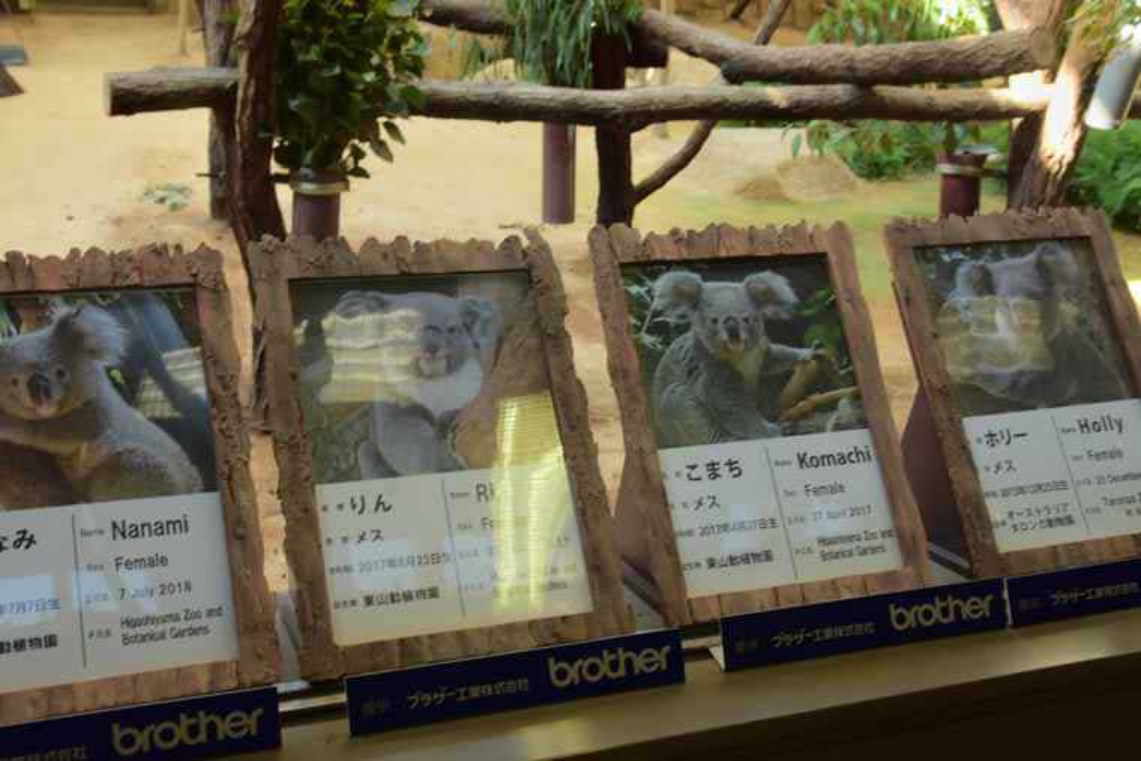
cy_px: 380
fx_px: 1379
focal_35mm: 44
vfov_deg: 30.9
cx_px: 570
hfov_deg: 45.0
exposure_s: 1/25
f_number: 7.1
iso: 640
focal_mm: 29
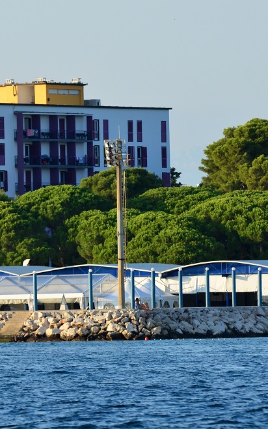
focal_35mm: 509
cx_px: 106
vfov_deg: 4.1
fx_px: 5947
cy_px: 214
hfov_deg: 2.6
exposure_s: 1/800
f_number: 6.3
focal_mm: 220
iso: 400
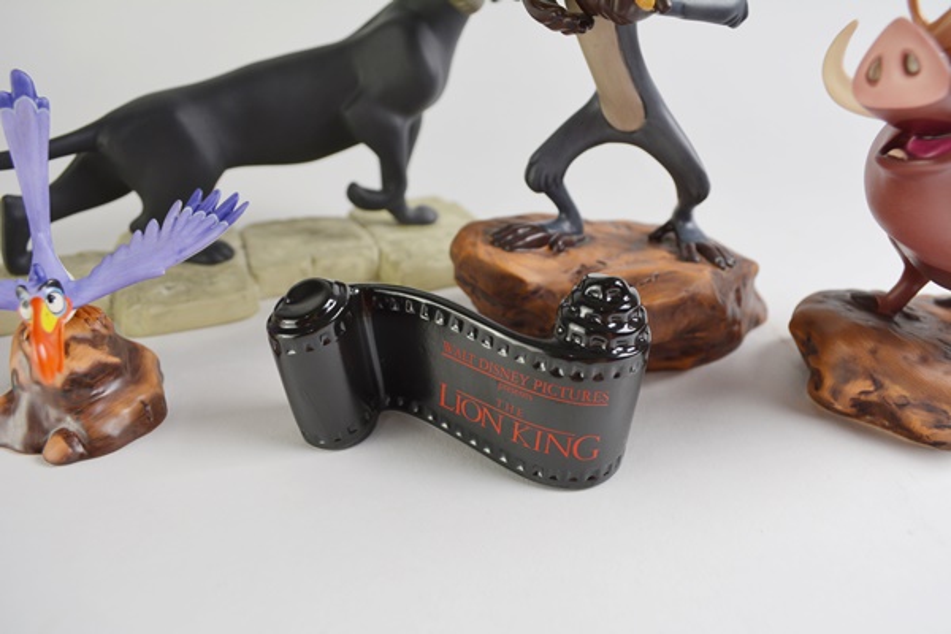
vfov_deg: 47.9
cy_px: 317
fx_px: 713
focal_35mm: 27
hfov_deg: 67.4
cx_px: 476
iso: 400
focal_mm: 18
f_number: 5.6
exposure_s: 1/125
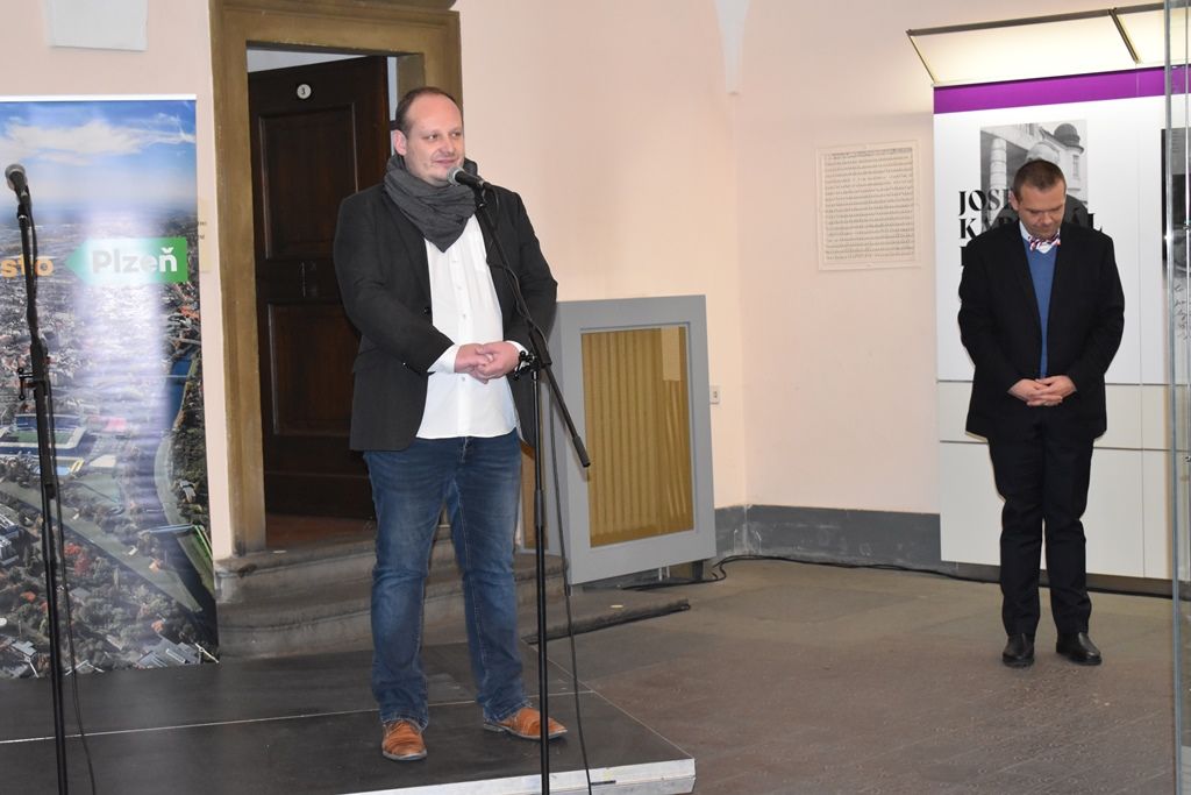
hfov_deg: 29.9
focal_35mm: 68
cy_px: 398
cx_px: 596
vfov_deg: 20.2
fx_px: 2233
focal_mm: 45
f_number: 5
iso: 2200
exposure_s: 1/60
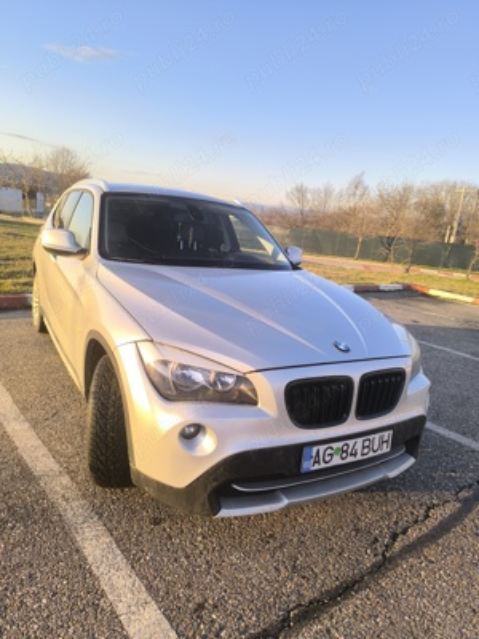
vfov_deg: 73.9
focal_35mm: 23
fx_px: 424
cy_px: 320
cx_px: 240
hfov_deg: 58.9
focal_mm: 6.14
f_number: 1.65
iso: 50
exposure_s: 1/227
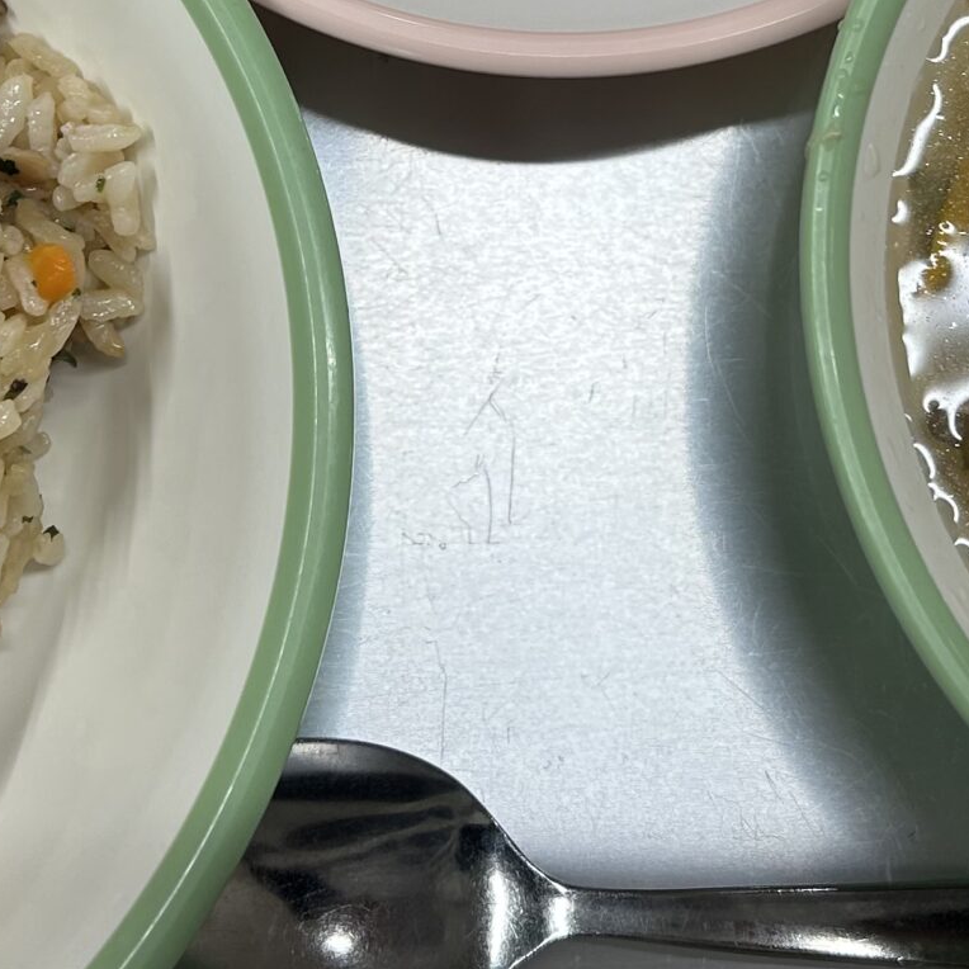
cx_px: 449
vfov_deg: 22.0
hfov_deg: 22.5
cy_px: 99
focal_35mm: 77
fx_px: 2439
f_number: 1.5
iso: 40
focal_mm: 5.7
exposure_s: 1/120
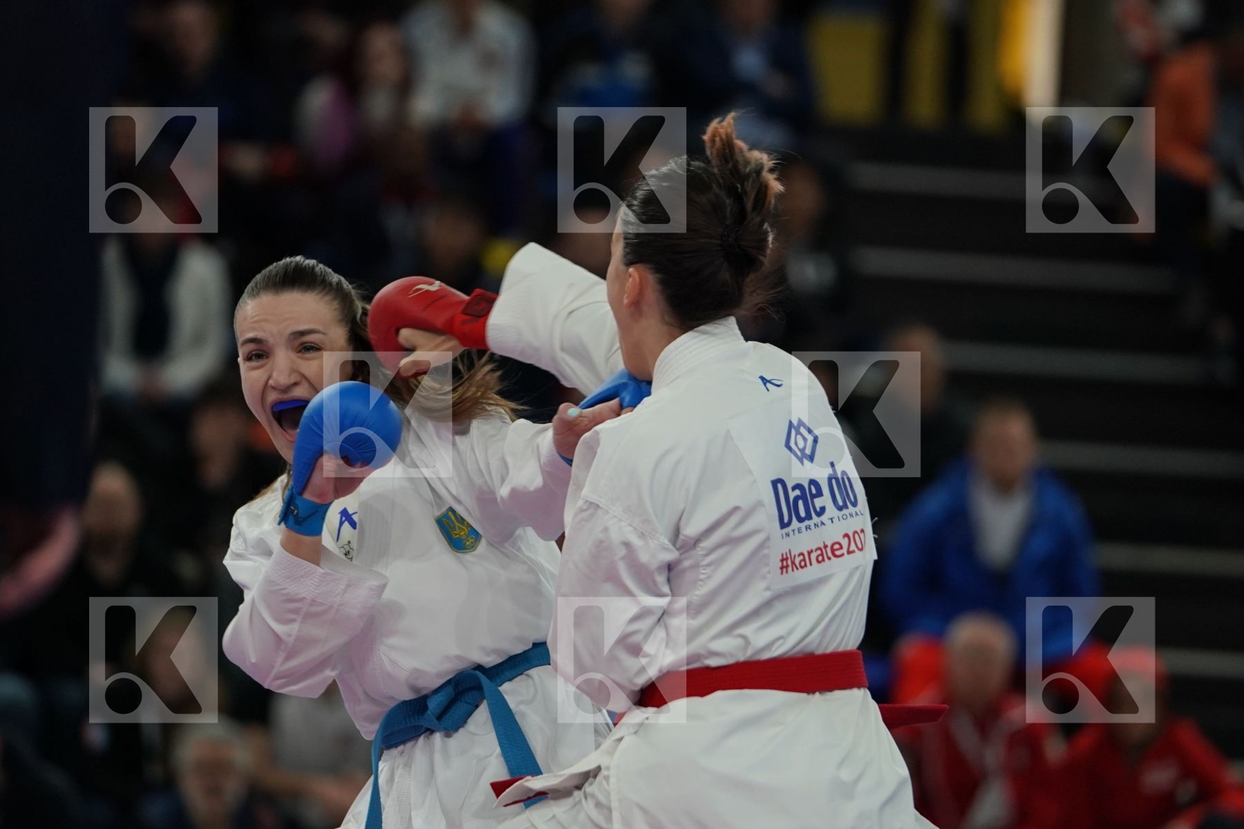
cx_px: 622
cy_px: 414
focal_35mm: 292
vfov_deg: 4.7
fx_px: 10089
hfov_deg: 7.1
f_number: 2.8
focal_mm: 195
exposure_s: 1/1000
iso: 1250
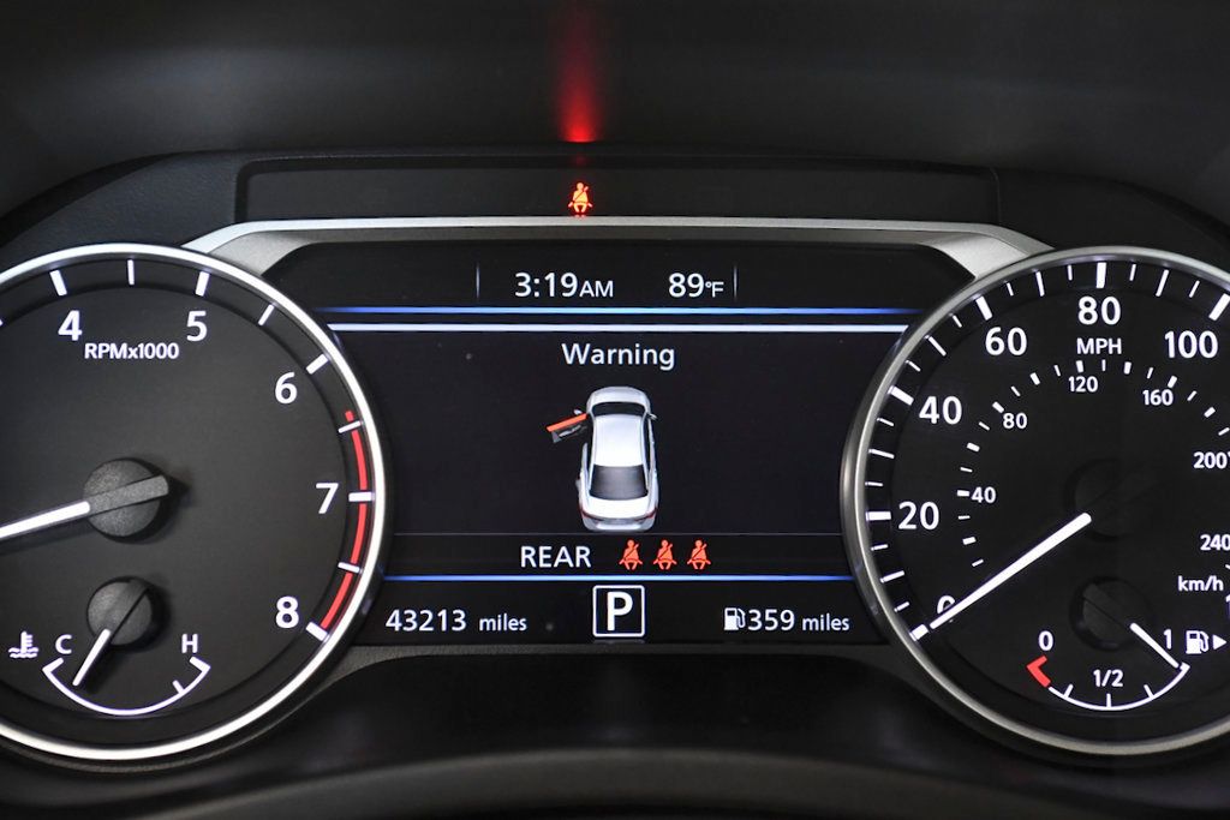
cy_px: 410
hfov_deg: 26.0
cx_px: 615
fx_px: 2665
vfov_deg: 17.5
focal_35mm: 78
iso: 2500
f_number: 3.5
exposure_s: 1/250
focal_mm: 52
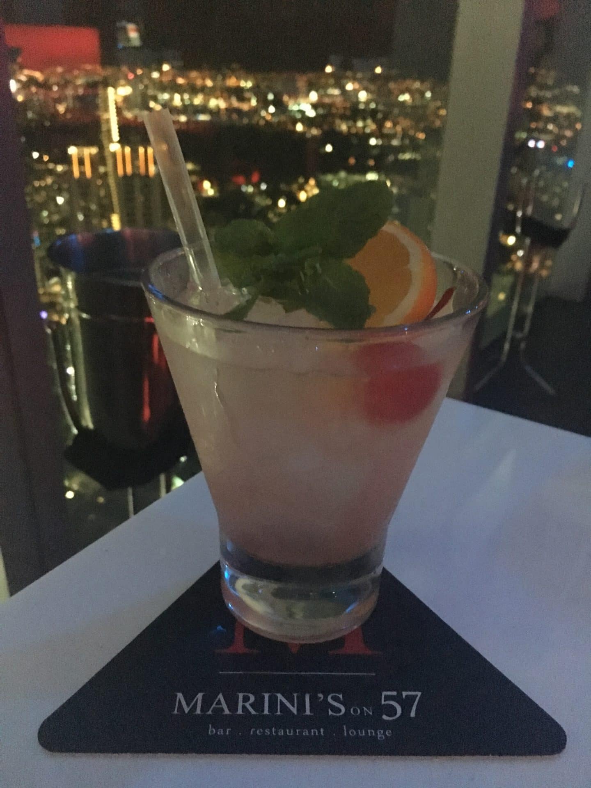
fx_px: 660
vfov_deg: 61.7
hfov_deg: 48.2
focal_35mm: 29
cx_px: 296
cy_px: 394
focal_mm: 4.15
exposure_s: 1/17
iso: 2000
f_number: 2.2
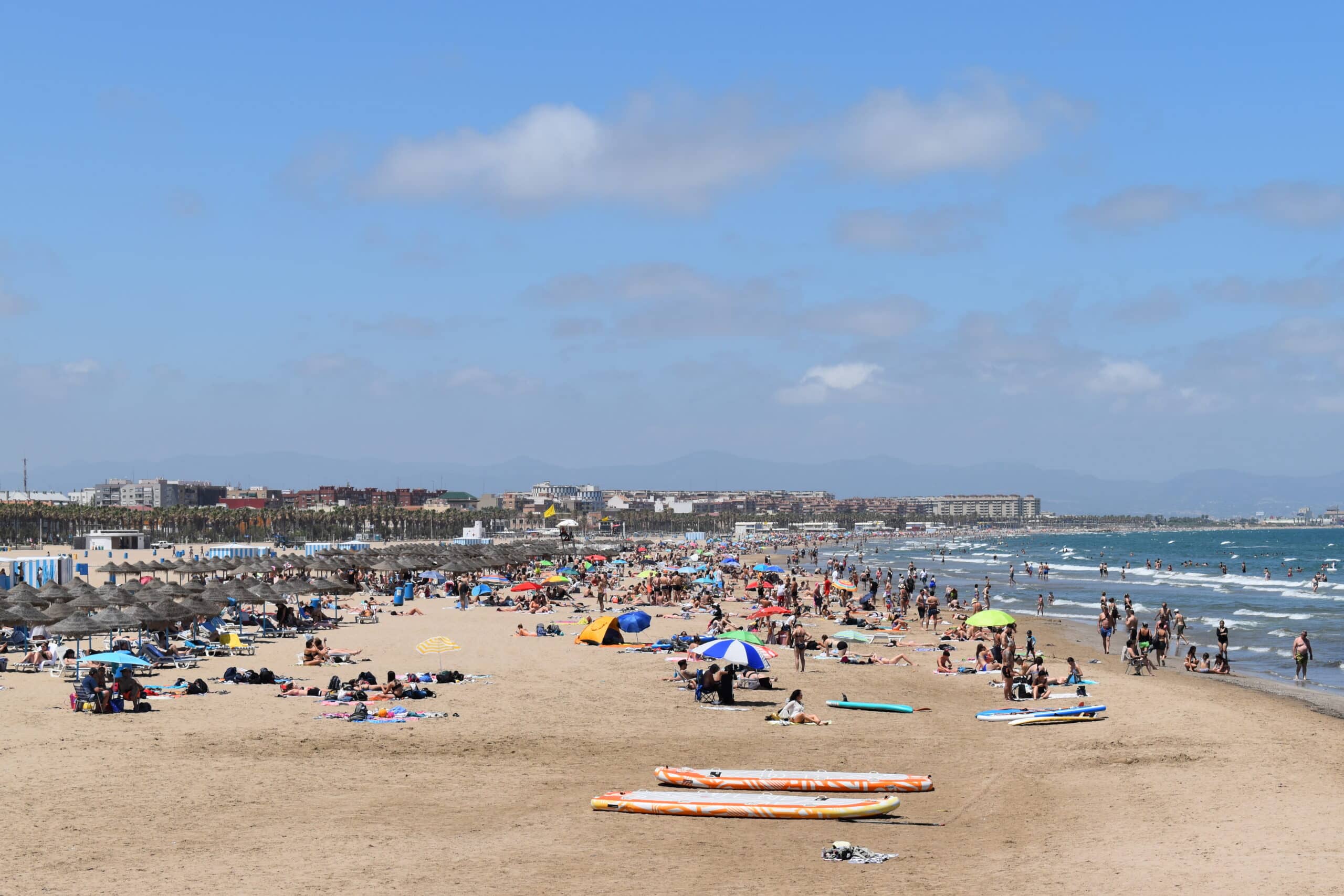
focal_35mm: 82
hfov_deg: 24.6
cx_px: 672
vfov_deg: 16.6
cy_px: 448
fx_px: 3080
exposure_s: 1/400
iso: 100
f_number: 10
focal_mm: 55
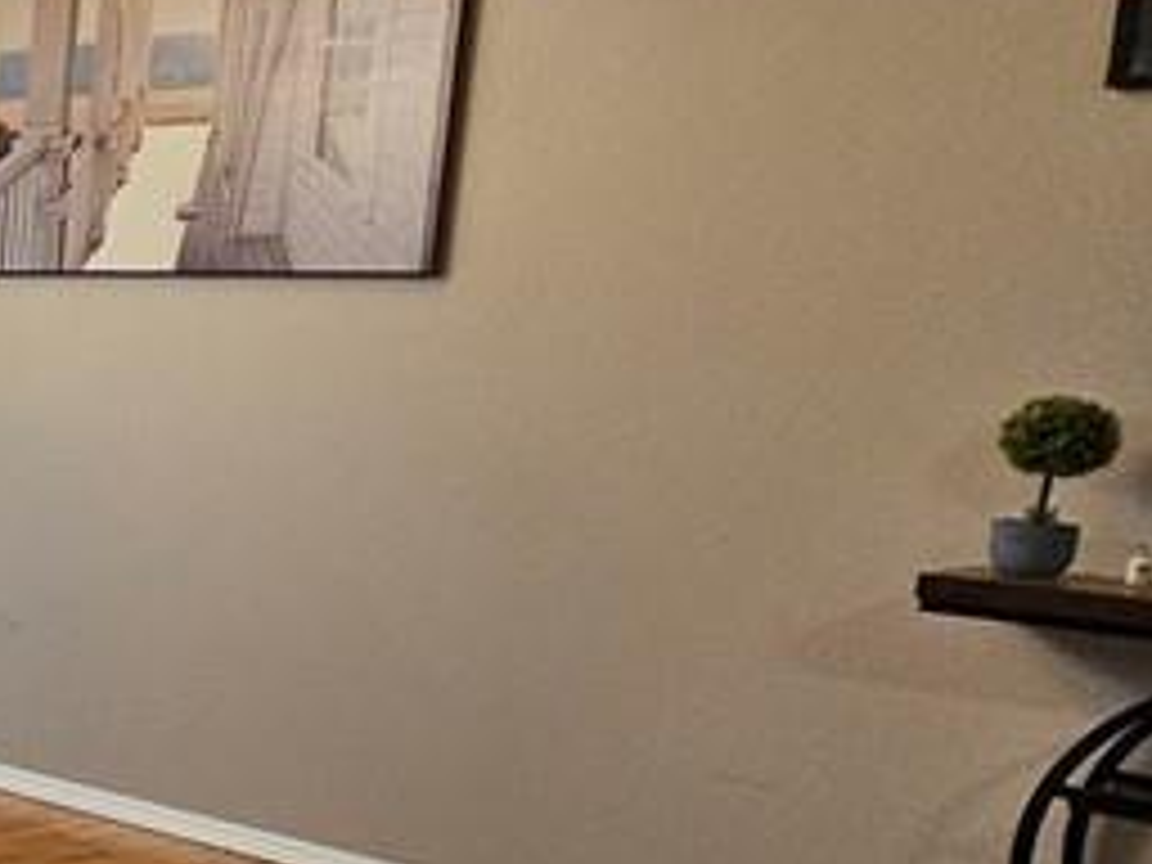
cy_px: 513
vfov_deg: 28.0
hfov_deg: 21.6
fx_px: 1731
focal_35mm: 52
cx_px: -963
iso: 250
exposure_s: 1/60
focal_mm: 2.2
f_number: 2.2
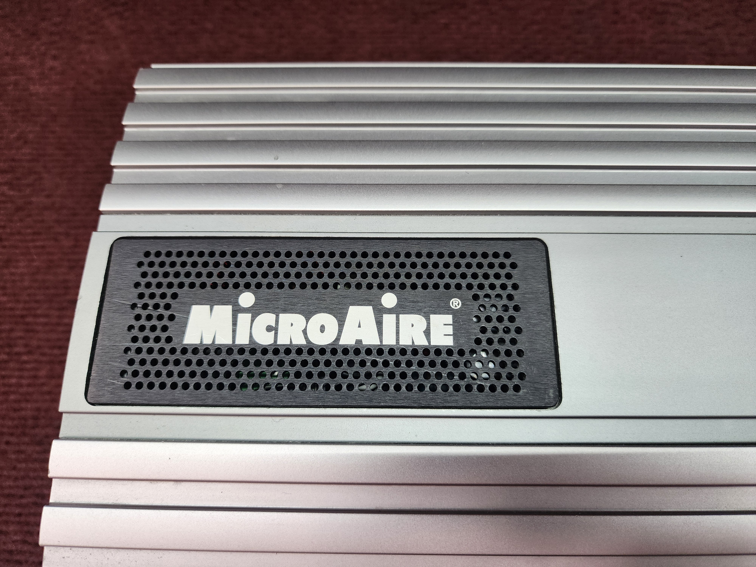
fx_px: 502
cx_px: 378
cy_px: 284
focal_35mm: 23
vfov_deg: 58.9
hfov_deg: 73.9
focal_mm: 6.4
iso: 200
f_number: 1.8
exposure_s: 1/120
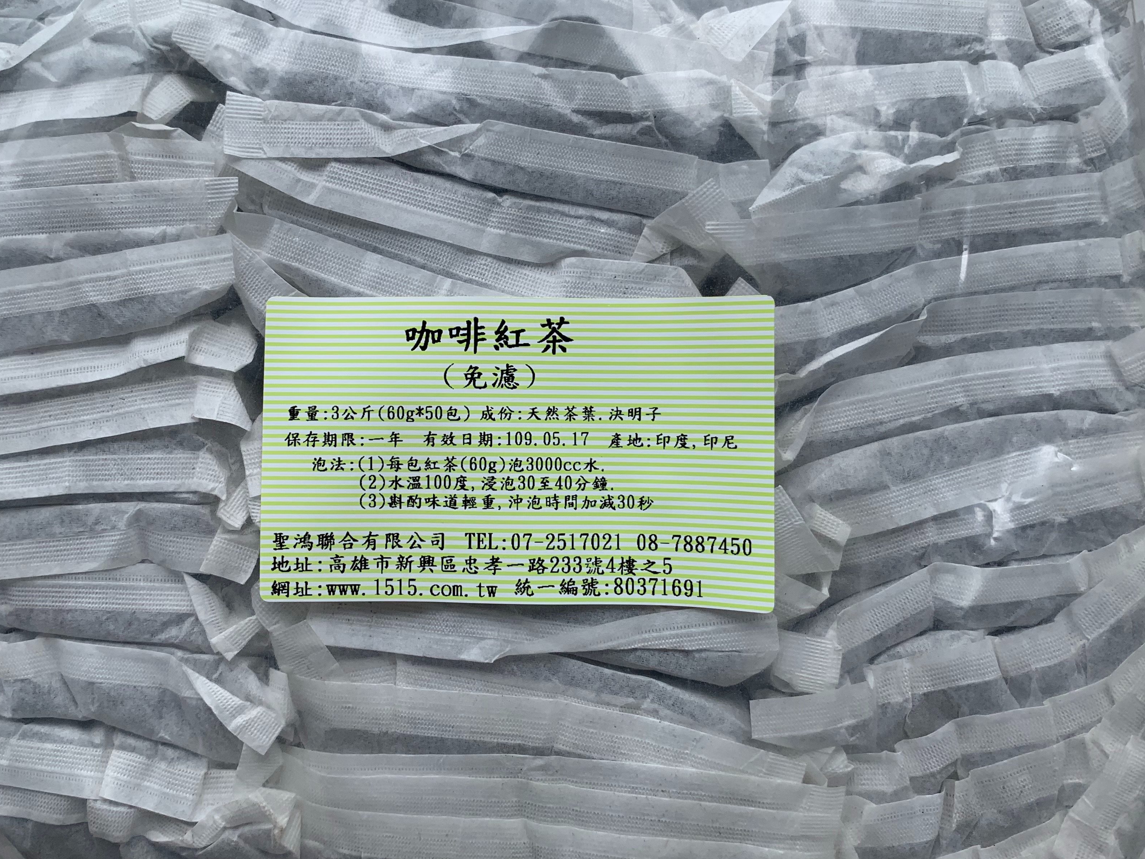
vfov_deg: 42.9
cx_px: 511
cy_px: 394
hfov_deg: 55.2
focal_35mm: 33
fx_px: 1092
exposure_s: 1/580
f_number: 1.8
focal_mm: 4.25
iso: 25
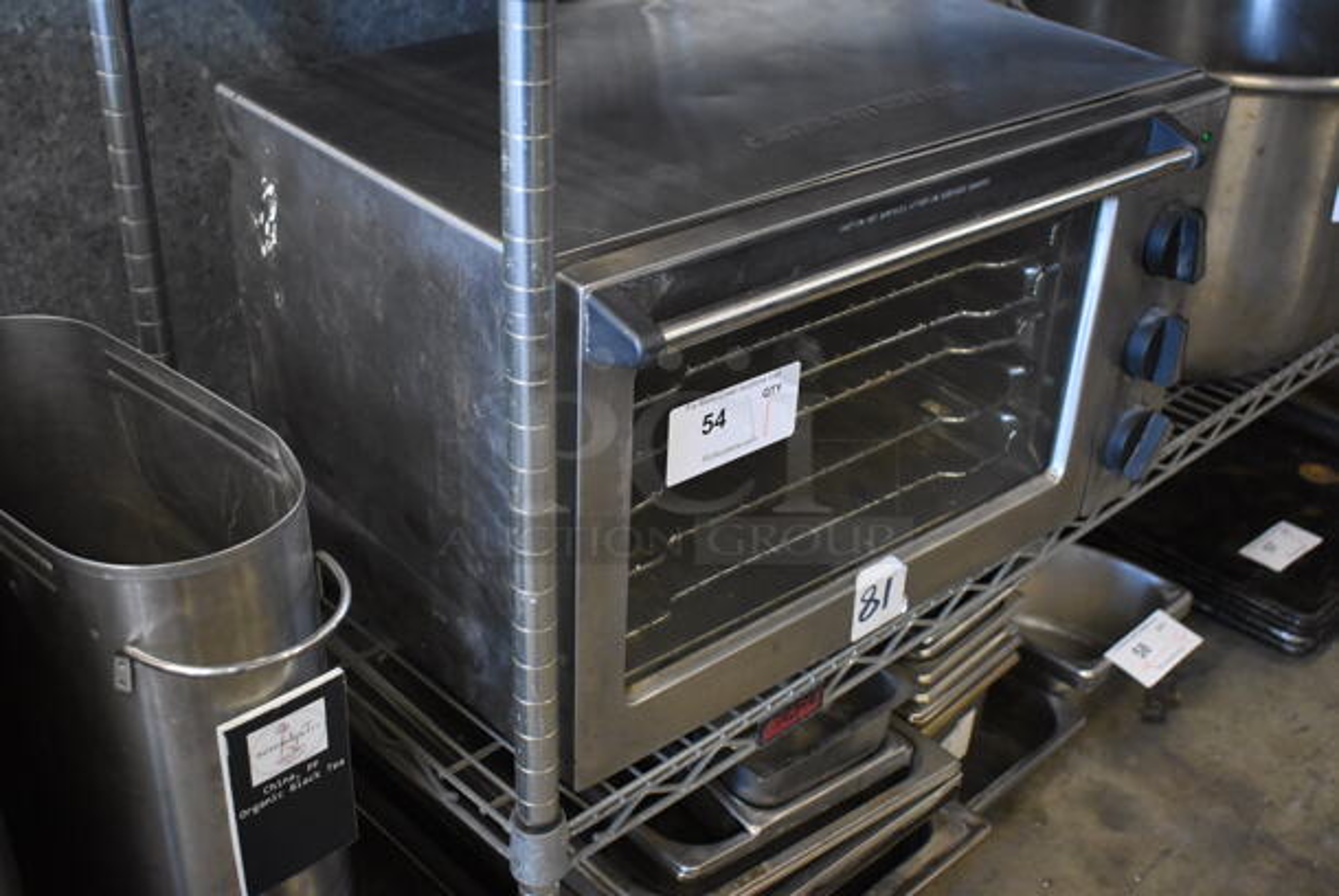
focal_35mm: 42
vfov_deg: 32.0
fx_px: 1564
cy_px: 448
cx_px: 670
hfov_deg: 46.4
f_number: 4.2
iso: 4000
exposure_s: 1/125
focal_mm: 28
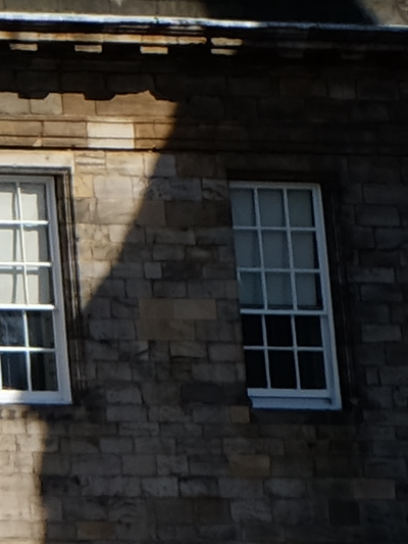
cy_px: -748
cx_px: -1905
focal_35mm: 353
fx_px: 5545
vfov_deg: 5.4
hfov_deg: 3.7
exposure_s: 1/400
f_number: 8
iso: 200
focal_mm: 26.5
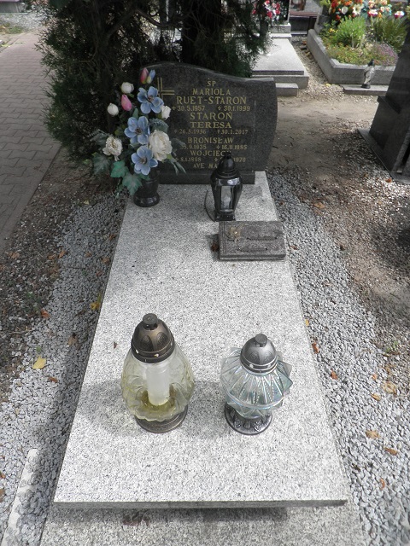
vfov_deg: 71.6
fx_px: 379
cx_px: 205
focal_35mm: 24
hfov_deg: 56.8
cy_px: 273
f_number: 8.3
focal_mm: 4.3
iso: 64
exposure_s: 1/80
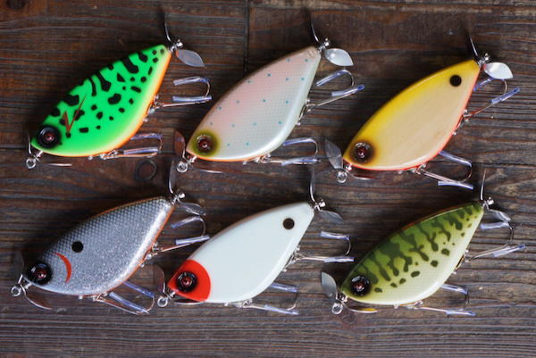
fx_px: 775
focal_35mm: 52
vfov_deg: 26.0
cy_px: 179
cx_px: 268
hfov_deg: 38.2
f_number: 5.6
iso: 400
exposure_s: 1/125
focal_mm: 35
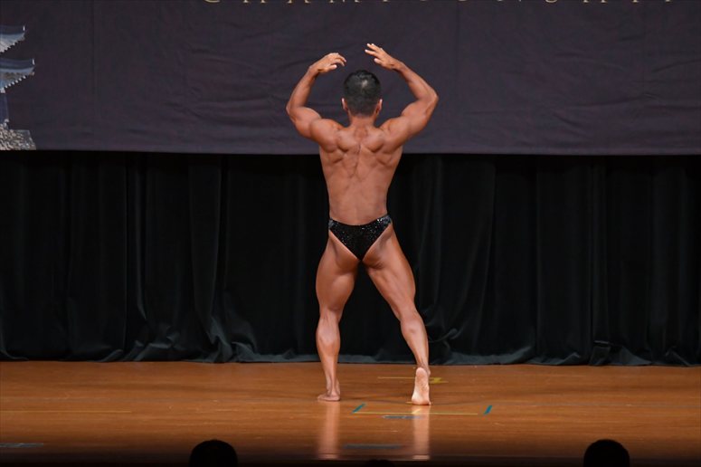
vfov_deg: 5.4
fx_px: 4963
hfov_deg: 8.1
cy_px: 234
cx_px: 350
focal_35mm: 255
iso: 4000
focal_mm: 170
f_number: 5.6
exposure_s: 1/400
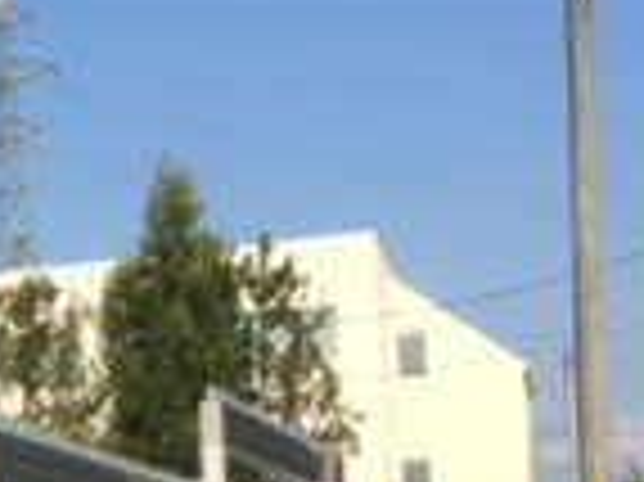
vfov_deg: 11.0
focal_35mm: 130
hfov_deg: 13.7
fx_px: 2417
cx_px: -486
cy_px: 689
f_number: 2.2
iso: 32
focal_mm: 4.15
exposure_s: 1/1522
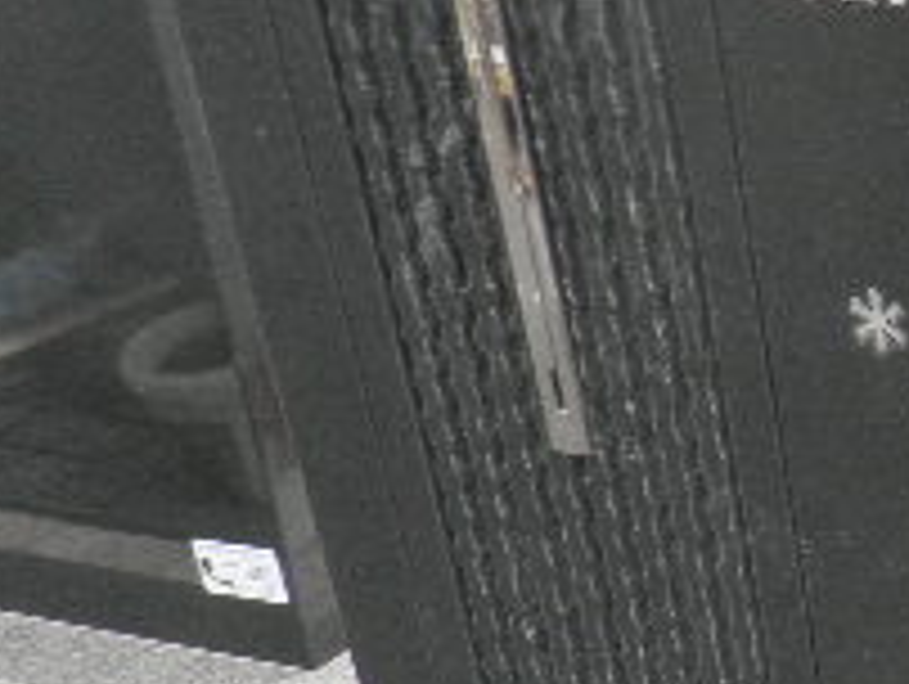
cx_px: 1404
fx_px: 1998
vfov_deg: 19.4
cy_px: 351
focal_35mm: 76
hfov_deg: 21.2
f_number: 3.3
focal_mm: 4.3
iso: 160
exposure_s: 1/30
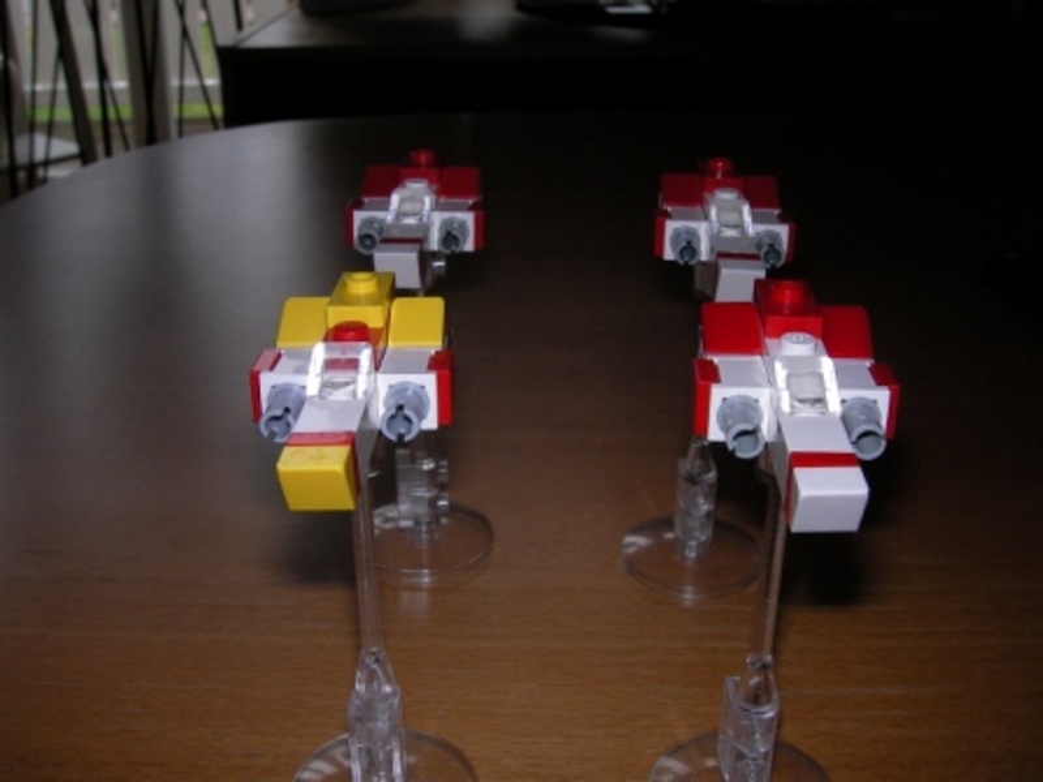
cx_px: 522
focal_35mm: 38
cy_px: 391
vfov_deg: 37.7
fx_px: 1145
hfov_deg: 49.0
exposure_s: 1/30
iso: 100
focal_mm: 6.3
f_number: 6.6
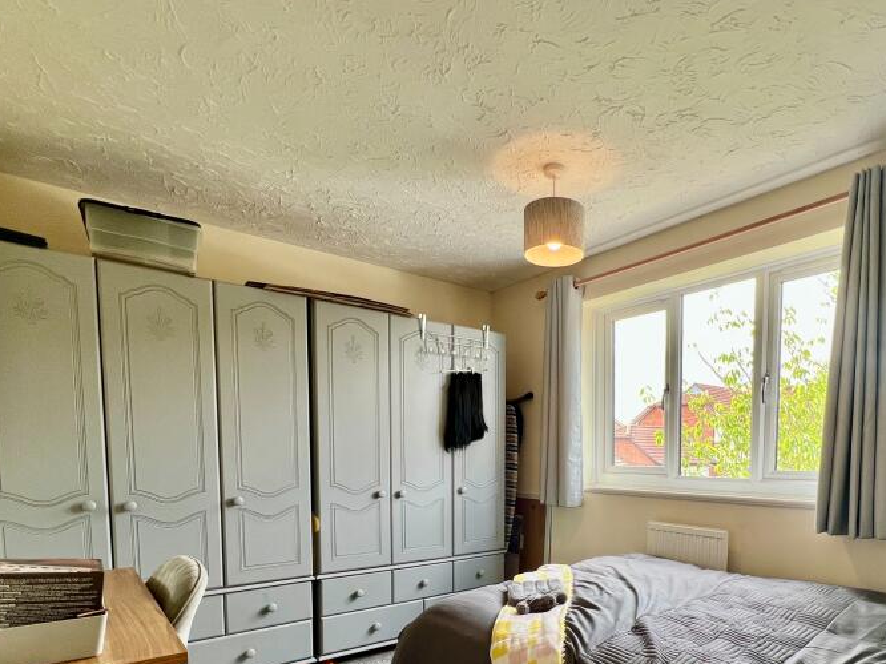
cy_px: 500
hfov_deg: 80.6
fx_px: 512
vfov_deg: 62.1
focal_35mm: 20
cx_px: 539
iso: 50
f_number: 1.8
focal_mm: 1.57
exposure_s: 1/99
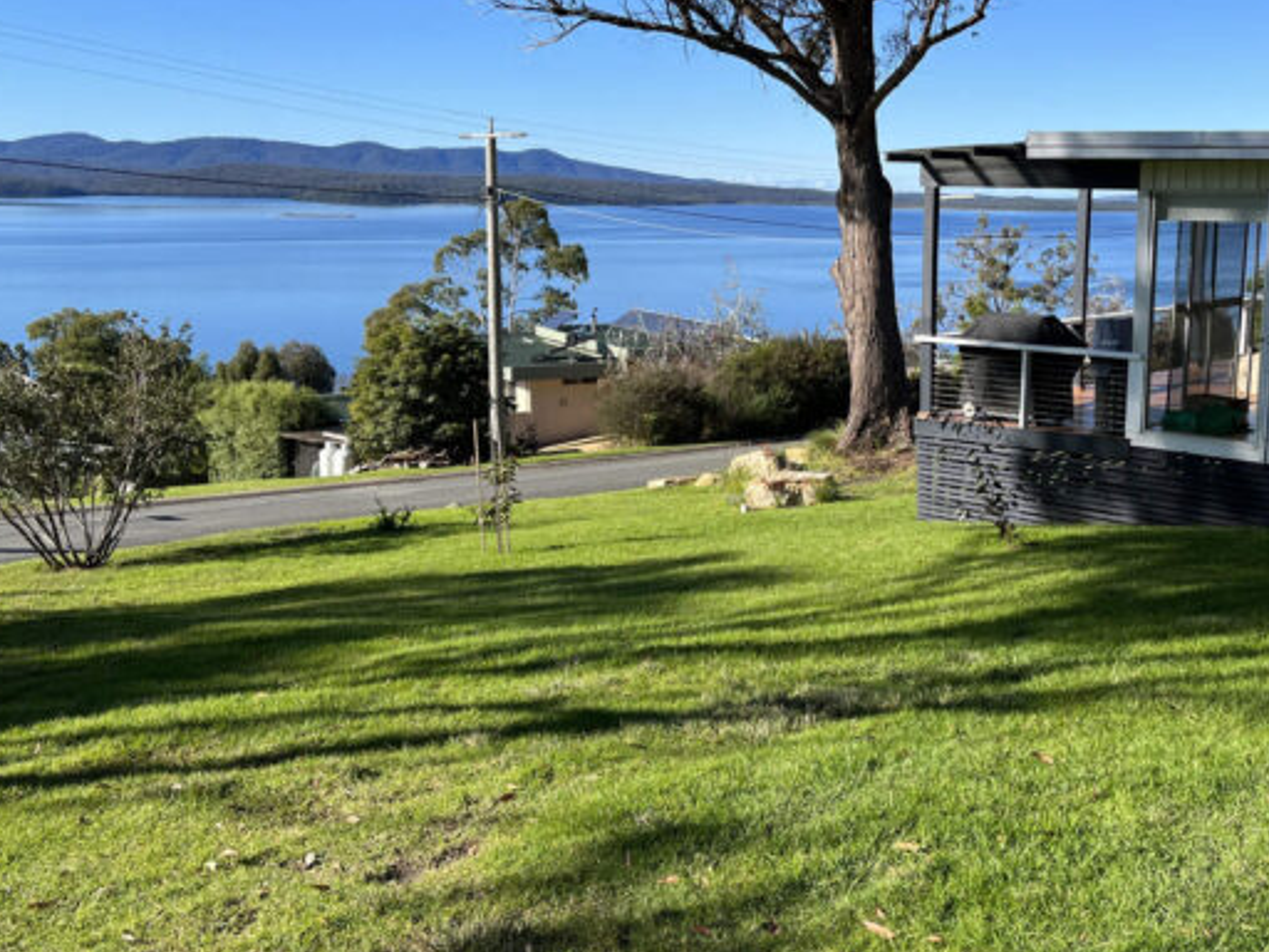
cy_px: 407
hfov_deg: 47.4
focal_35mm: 39
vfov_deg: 36.7
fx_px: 1430
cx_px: 796
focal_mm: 5.1
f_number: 1.6
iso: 50
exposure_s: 1/2632
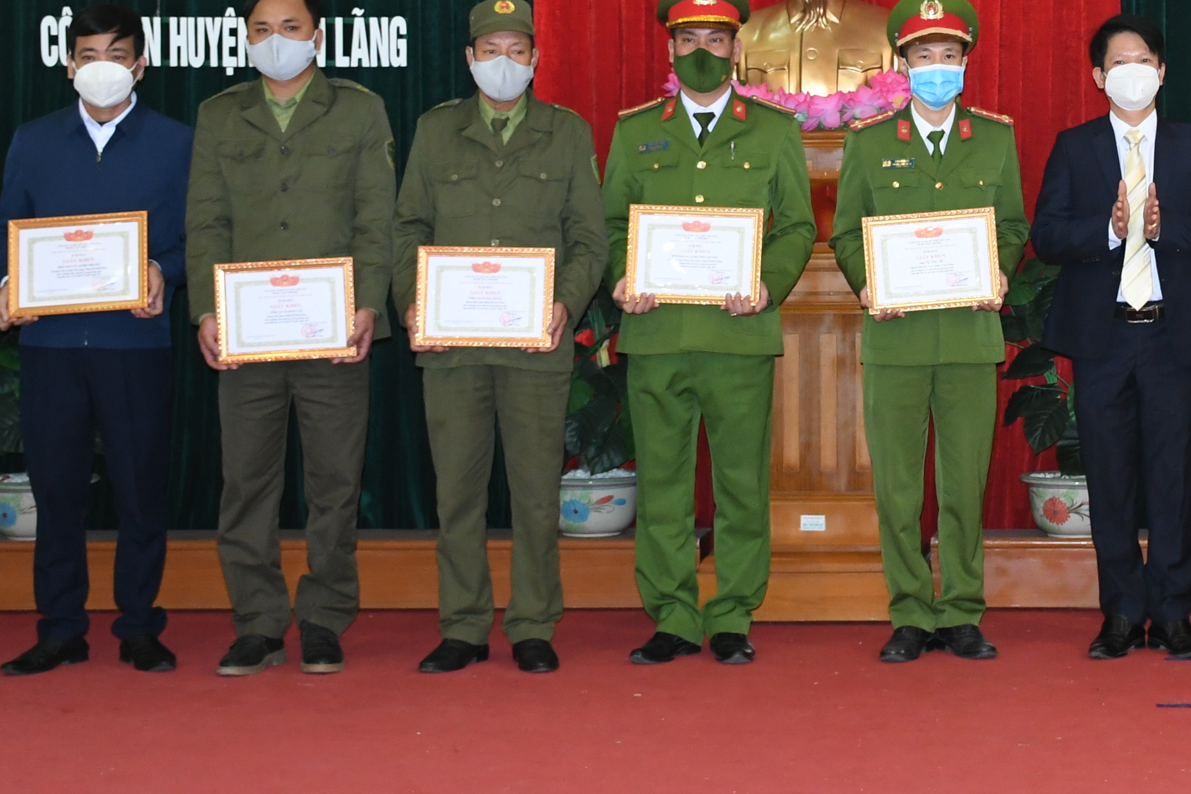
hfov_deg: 22.5
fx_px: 2911
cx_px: 1101
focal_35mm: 88
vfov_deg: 15.4
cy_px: 107
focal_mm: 26
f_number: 3.8
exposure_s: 1/200
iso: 1600
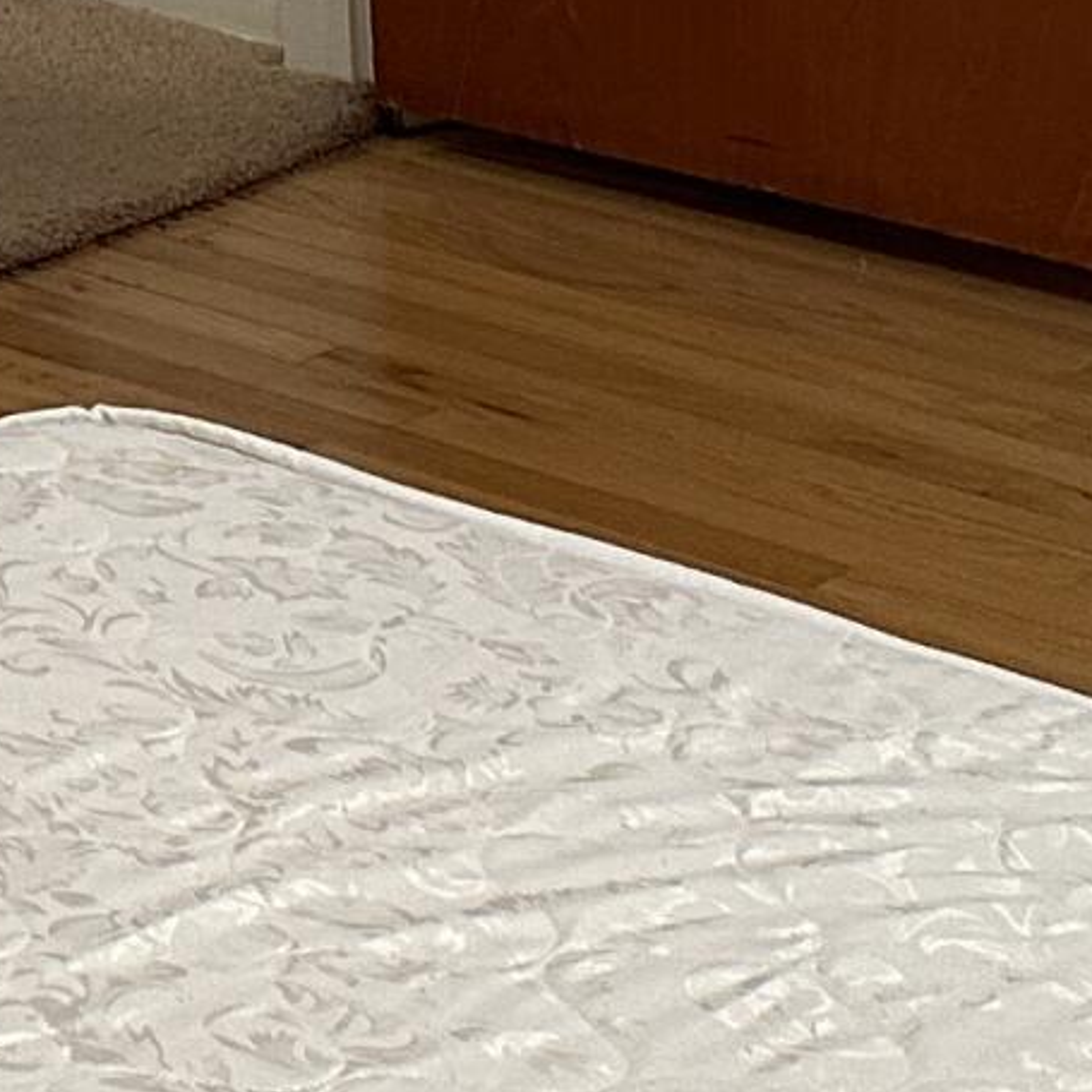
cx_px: -1313
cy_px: -1308
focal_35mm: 140
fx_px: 4997
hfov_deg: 11.0
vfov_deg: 11.0
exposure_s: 1/60
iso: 250
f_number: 1.78
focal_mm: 6.86
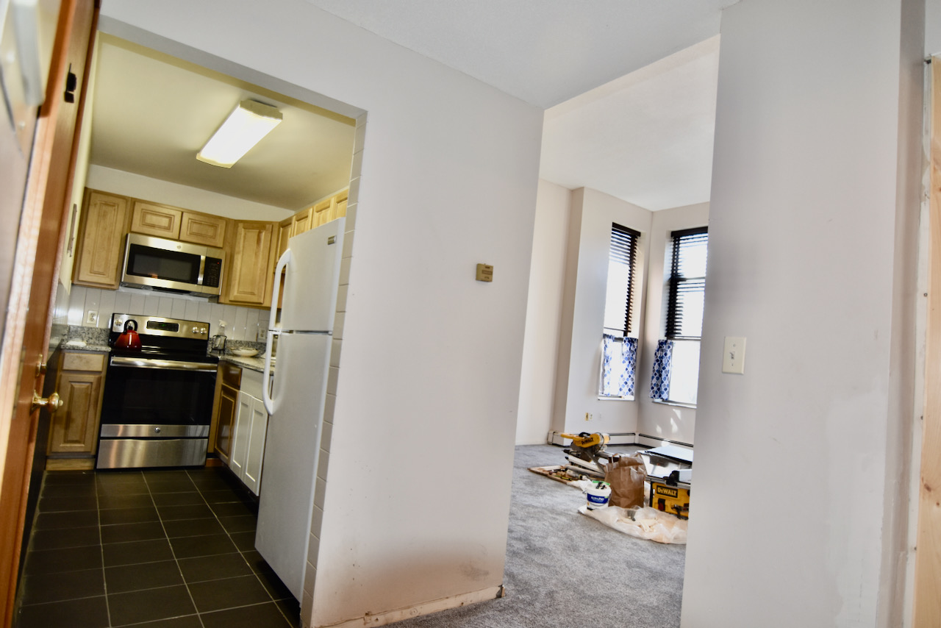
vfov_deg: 59.5
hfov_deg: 81.2
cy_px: 314
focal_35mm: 21
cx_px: 470
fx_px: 549
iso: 320
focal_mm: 14
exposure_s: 1/125
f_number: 2.8
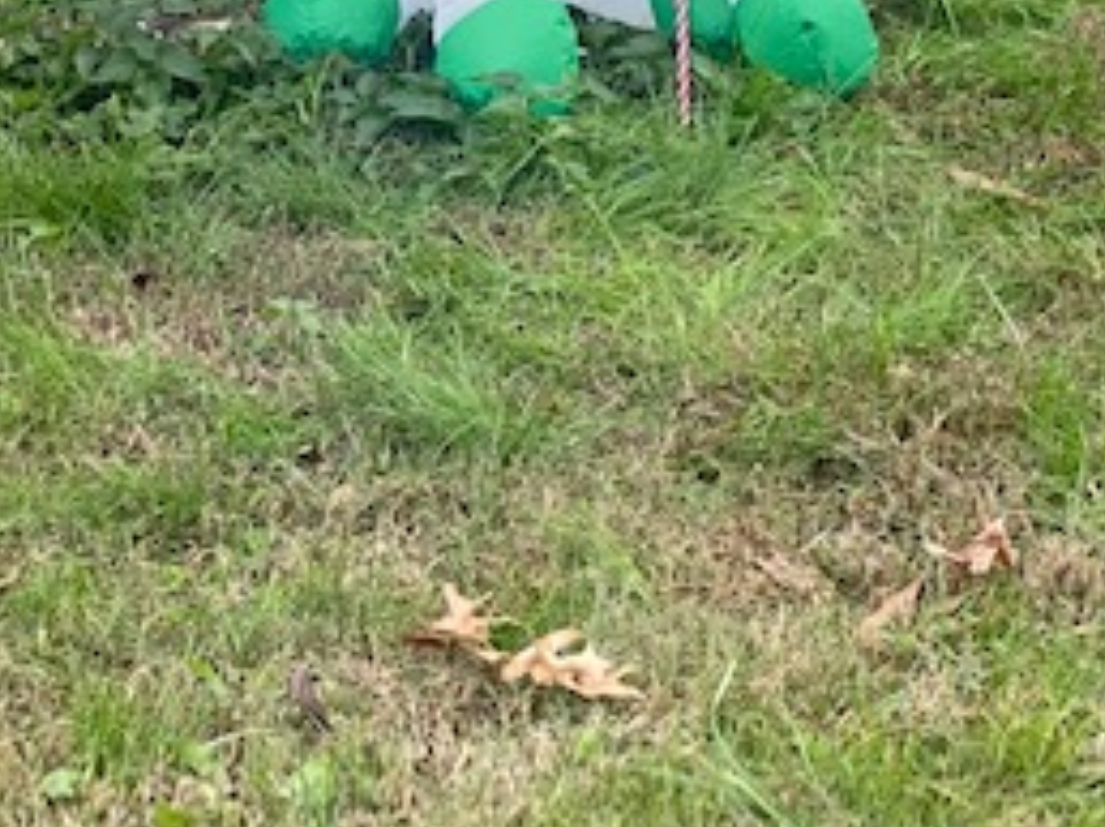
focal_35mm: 129
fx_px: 4114
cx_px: 510
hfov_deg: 15.3
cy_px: -120
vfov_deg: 11.3
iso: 64
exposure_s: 1/120
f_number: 2
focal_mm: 6
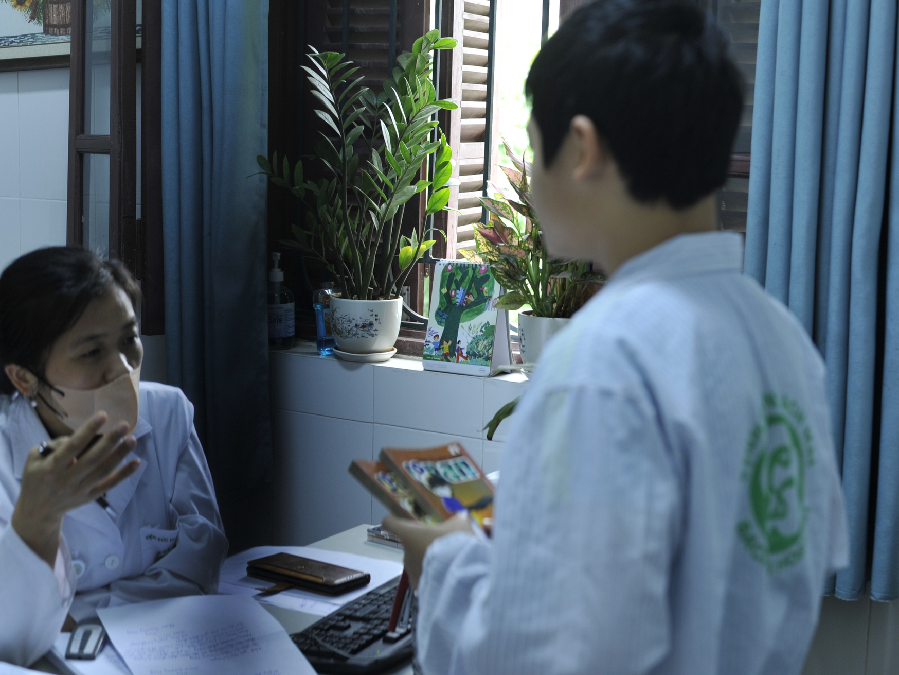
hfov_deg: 34.9
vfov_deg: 26.6
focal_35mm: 55
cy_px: 342
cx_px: 406
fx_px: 1428
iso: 500
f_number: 3.5
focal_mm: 50
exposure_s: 1/40
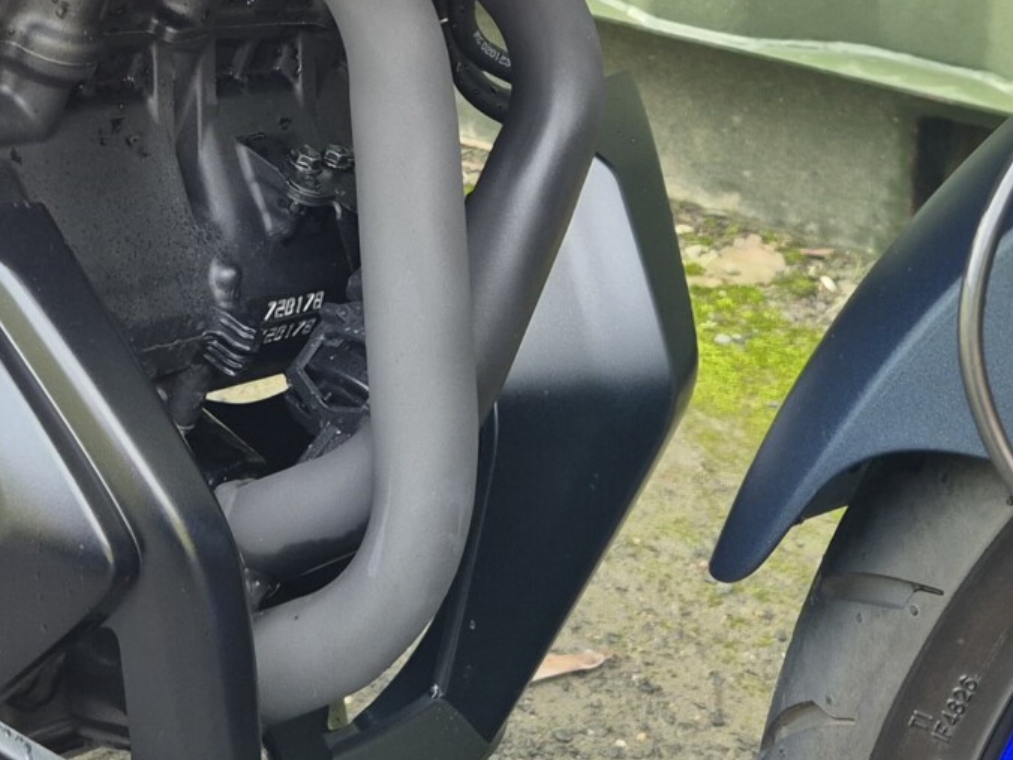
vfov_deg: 20.6
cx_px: 238
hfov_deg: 28.1
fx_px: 1990
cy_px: -72
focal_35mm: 68
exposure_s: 1/180
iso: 125
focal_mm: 5.4
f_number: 1.8
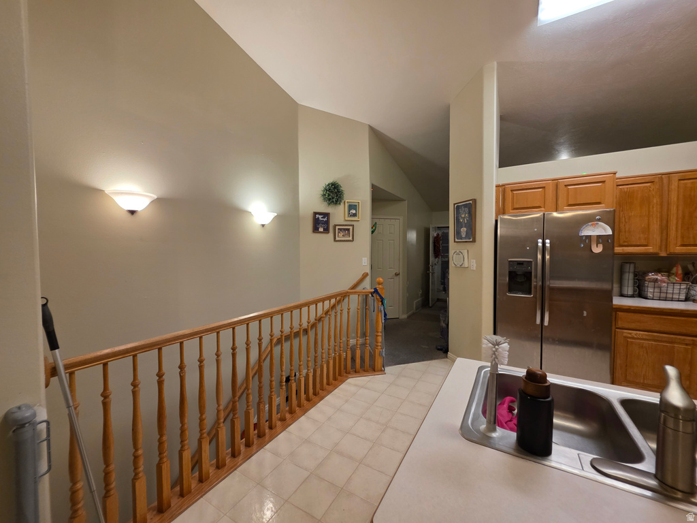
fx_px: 262
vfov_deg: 89.9
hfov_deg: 106.2
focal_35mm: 13
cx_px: 348
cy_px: 262
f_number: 1.9
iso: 160
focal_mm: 2.2
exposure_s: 1/60
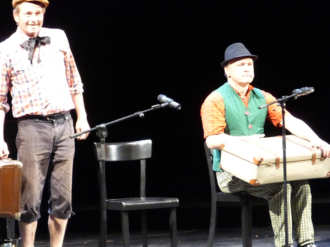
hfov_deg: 11.3
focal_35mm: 175
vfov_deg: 8.5
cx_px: 165
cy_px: 124
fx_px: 1668
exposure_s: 1/80
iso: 2000
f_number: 3.8
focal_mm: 31.3
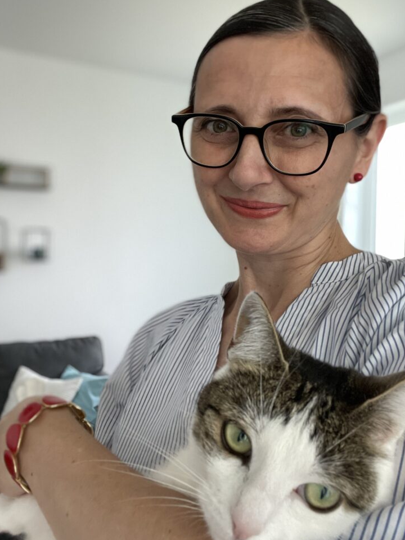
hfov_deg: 44.1
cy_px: 265
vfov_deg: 56.8
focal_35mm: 32
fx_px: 499
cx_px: 192
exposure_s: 1/60
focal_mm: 2.71
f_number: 2.2
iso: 250
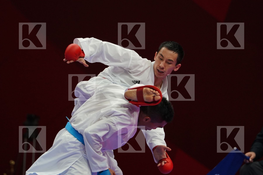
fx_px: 3068
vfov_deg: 3.3
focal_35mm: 420
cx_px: 132
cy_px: 88
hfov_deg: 4.9
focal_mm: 280
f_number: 4
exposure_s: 1/1000
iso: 2500
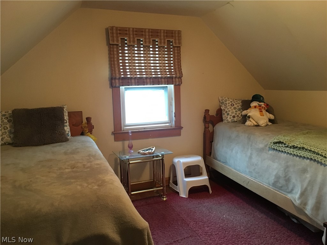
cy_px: 122
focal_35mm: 29
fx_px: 274
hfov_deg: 61.7
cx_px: 164
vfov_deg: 48.2
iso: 250
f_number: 2.2
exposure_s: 1/15
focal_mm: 4.15
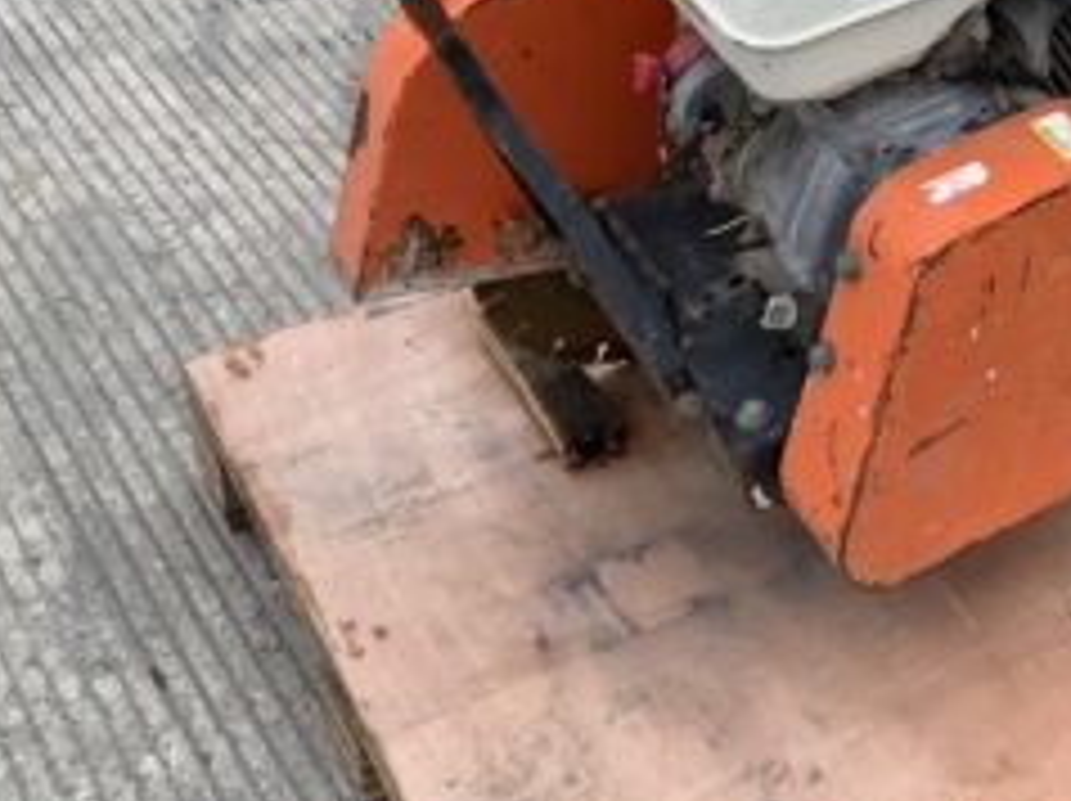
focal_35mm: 78
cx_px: 1089
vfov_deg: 18.2
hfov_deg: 23.9
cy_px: -68
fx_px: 2411
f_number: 1.8
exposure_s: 1/122
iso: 16
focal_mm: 3
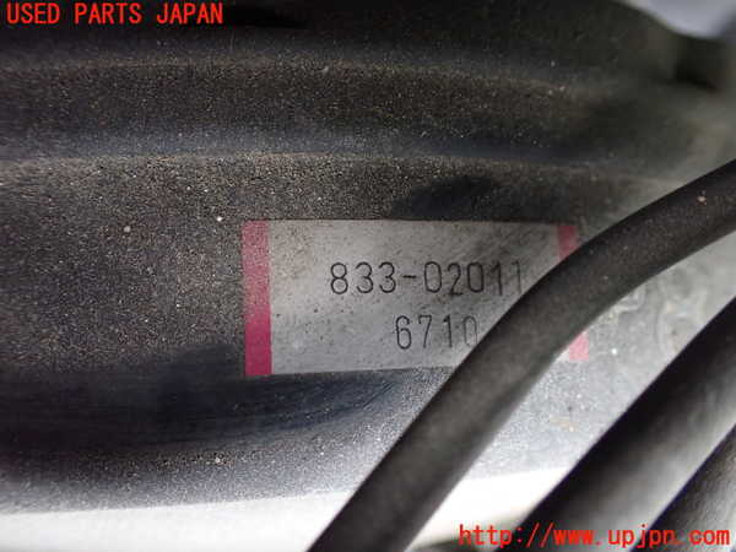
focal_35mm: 30
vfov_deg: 46.8
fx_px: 638
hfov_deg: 60.0
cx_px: 368
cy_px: 276
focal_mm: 5.4
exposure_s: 1/80
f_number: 2.3
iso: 800
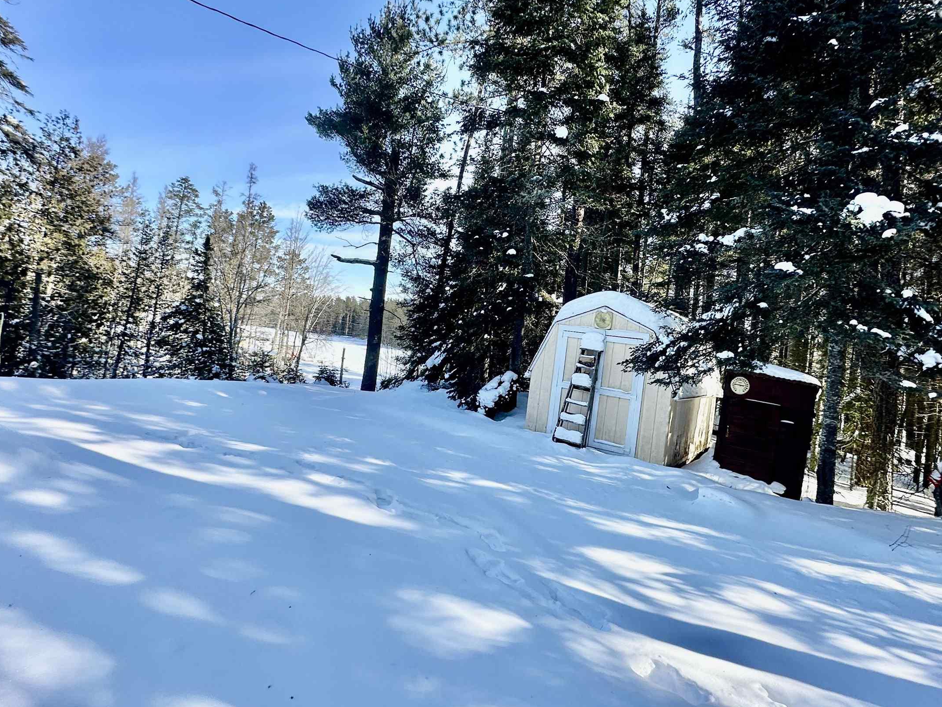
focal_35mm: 20
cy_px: 326
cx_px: 523
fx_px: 544
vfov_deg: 65.9
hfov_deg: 81.4
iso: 40
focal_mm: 2.22
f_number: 2.2
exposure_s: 1/606
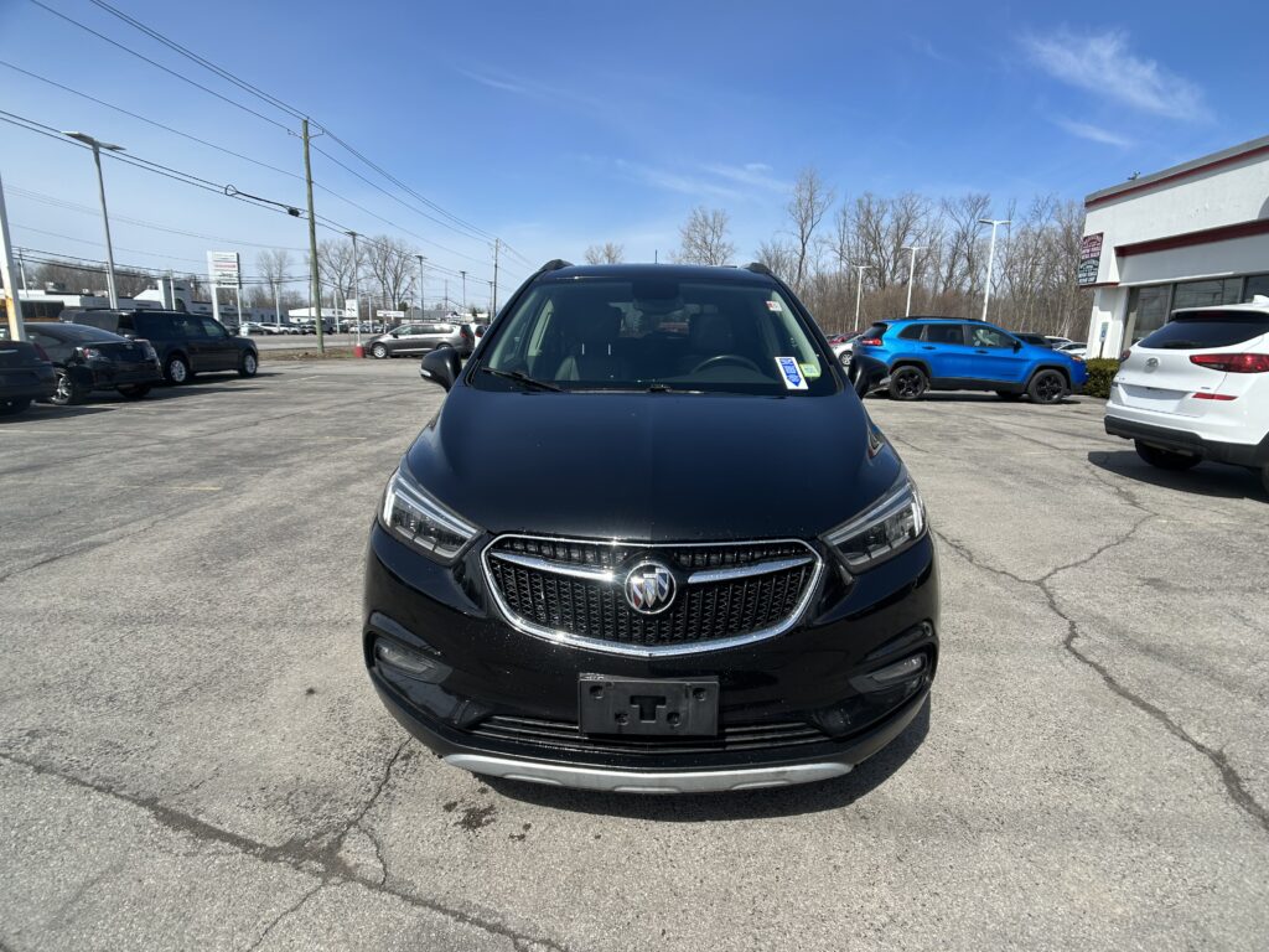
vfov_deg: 53.1
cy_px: 476
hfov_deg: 67.3
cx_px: 634
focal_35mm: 26
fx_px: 953
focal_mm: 5.7
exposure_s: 1/3831
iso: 50
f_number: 1.5
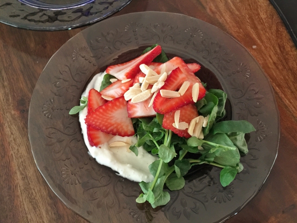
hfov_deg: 61.7
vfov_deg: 48.2
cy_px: 112
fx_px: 249
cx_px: 148
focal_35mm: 29
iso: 125
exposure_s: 1/10
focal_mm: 4.15
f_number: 2.2
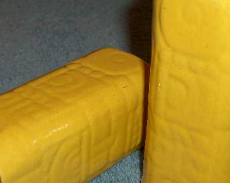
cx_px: 103
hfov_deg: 20.4
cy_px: 92
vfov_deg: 16.3
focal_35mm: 94
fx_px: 639
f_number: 3.4
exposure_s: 1/60
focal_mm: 11.5
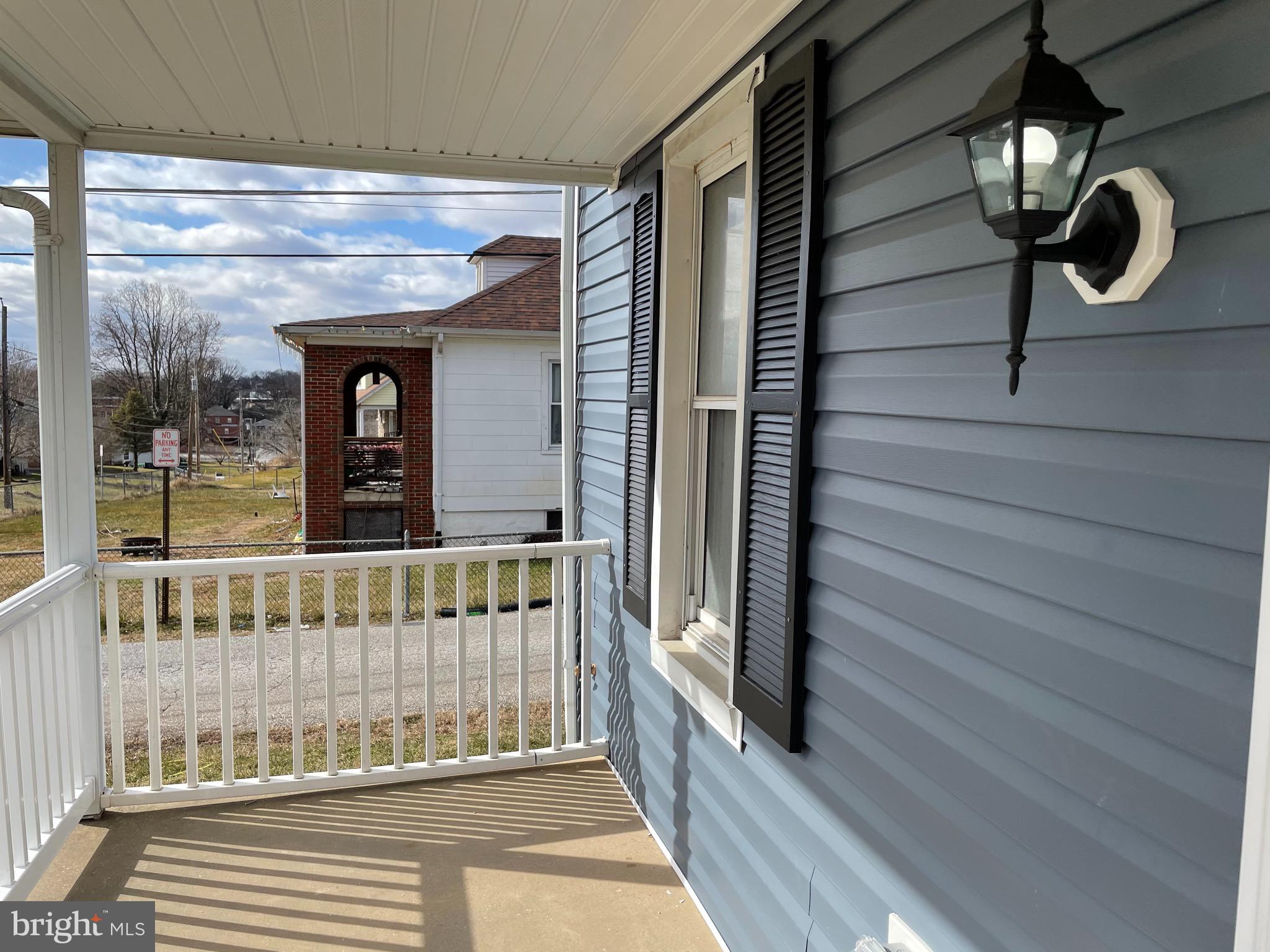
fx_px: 954
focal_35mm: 26
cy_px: 476
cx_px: 635
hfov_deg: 67.3
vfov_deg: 53.1
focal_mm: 4.2
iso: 32
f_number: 1.6
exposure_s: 1/2398
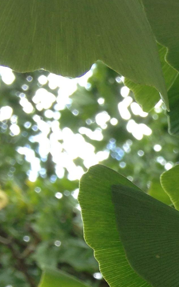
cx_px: 309
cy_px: 346
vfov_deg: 17.7
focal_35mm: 112
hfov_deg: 11.0
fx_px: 874
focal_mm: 4.12
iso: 50
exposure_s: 1/130
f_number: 2.4
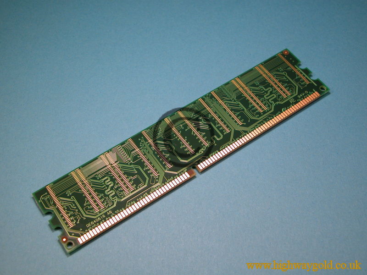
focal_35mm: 50
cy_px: 138
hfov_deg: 38.2
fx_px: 530
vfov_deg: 29.1
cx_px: 184
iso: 100
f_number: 4.8
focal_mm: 12.7
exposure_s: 1/65.7
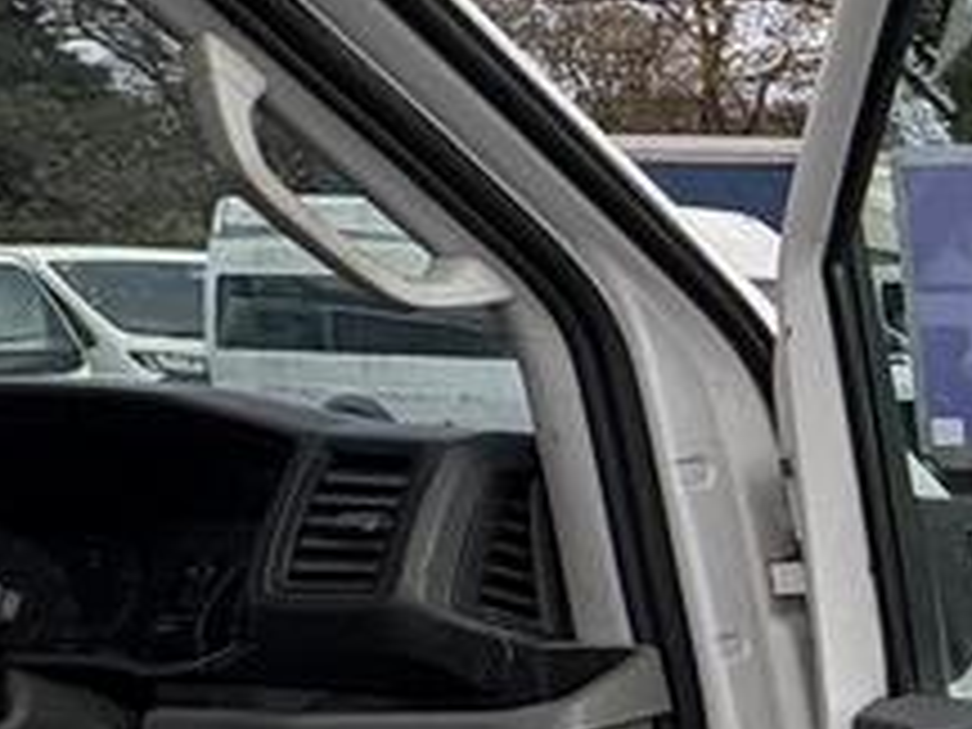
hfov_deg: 20.3
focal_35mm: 58
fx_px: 1629
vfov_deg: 24.4
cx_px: 1850
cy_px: 675
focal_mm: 2.22
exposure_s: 1/501
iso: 40
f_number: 2.2
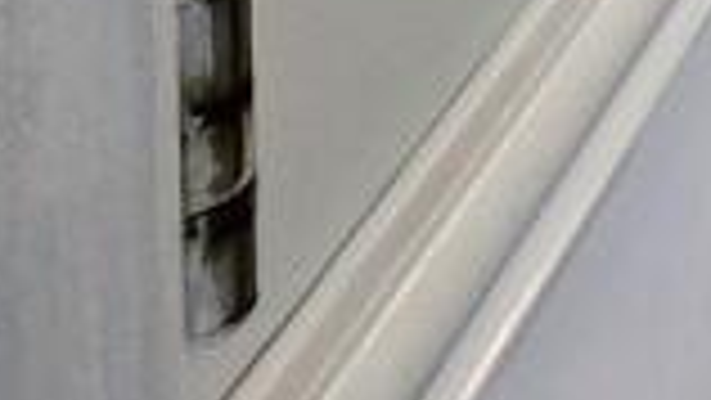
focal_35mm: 92
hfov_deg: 13.7
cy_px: -1218
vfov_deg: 7.9
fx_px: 1735
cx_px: 1836
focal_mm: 2.2
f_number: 2.2
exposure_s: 1/50
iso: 160
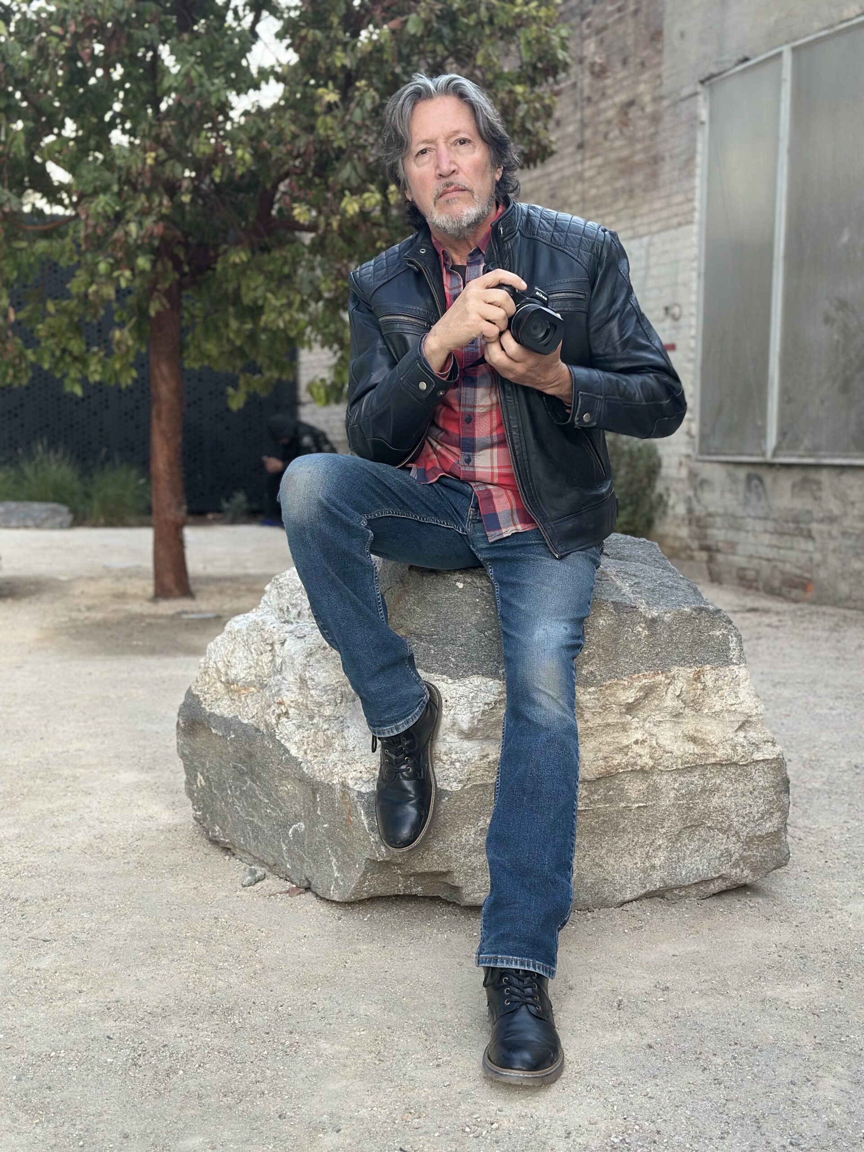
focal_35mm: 48
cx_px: 432
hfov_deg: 30.3
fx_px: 1597
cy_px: 576
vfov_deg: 39.7
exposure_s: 1/60
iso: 160
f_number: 1.78
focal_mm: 6.86
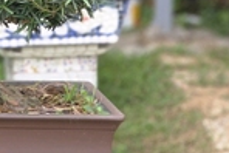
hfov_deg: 8.8
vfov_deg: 5.9
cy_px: -76
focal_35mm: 232
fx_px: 1477
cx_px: -6
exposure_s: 1/213
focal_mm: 7.9
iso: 50
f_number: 2.4
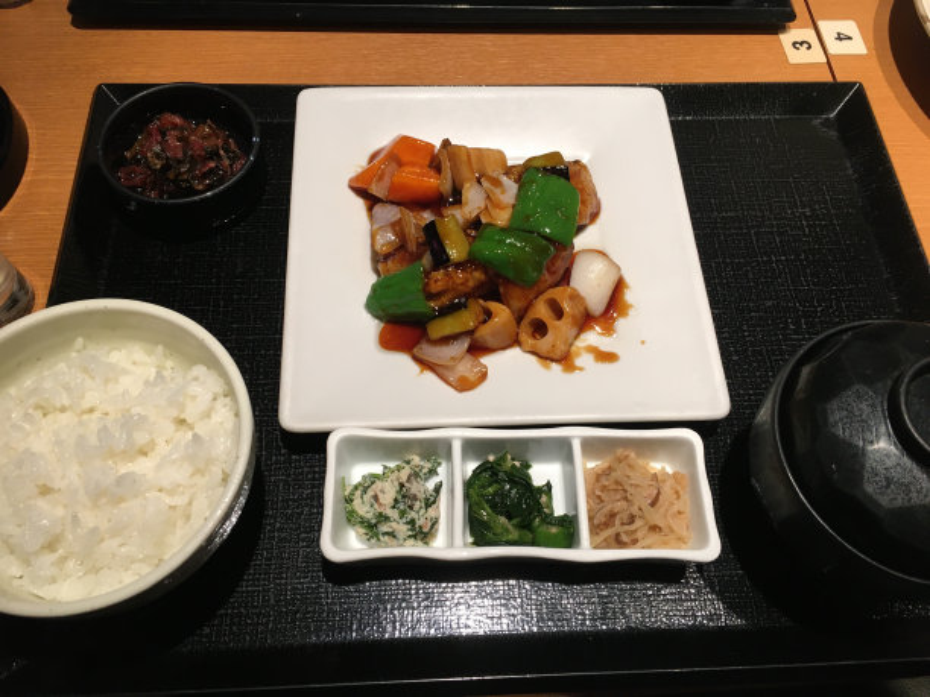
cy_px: 348
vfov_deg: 48.2
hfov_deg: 61.7
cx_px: 465
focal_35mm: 29
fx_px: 779
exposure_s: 1/30
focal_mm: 4.15
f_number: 2.2
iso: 80
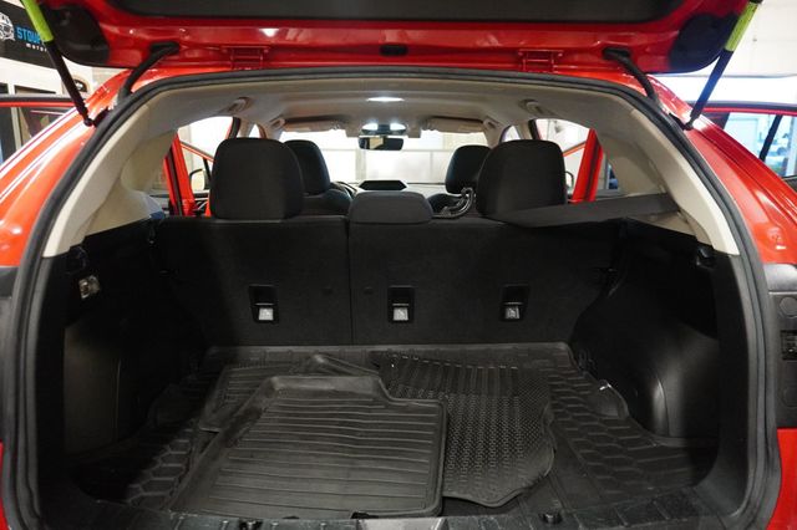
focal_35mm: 24
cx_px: 398
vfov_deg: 53.1
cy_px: 265
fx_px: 531
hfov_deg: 73.8
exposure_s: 1/80
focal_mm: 16
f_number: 3.5
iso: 6400
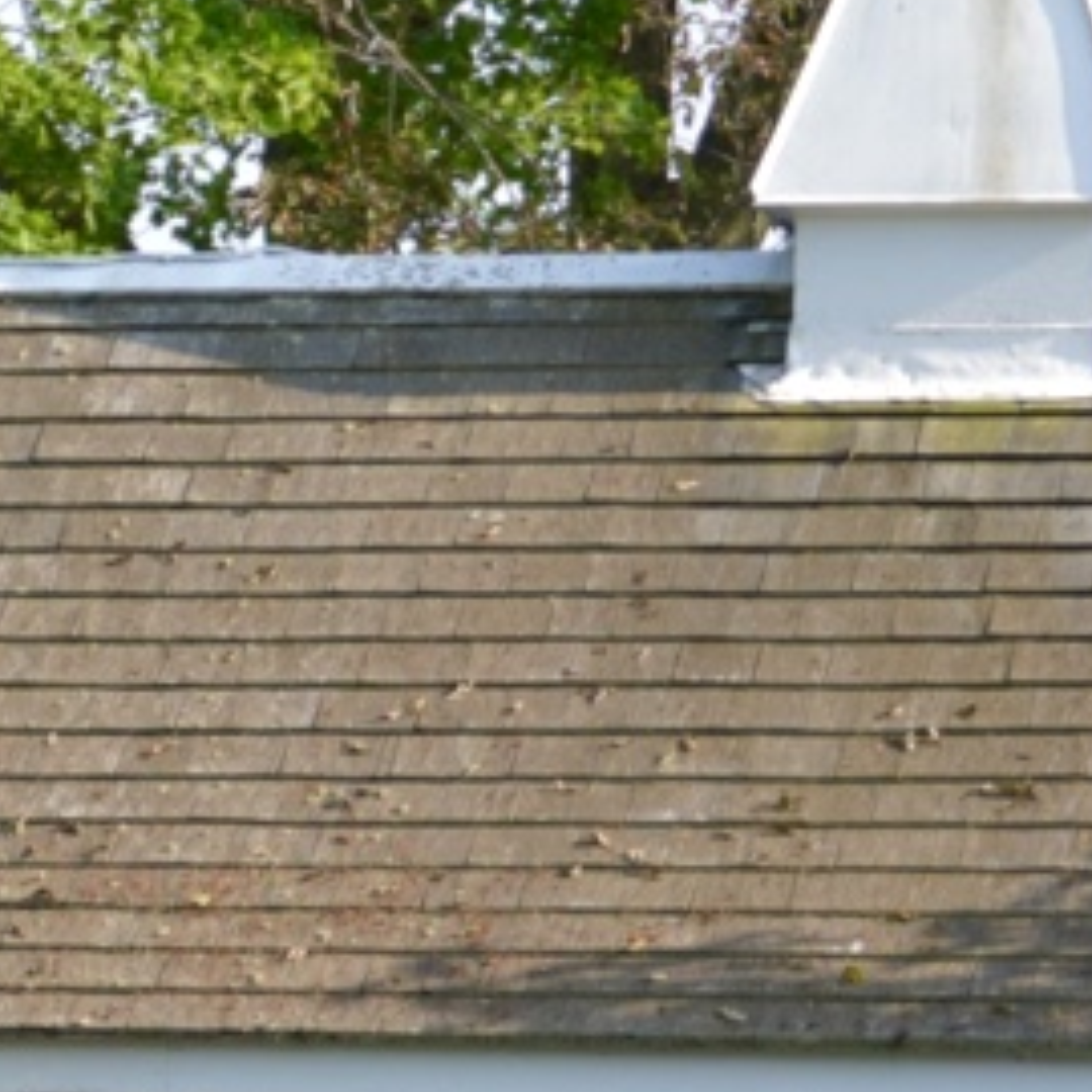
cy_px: 1424
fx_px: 9549
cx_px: -635
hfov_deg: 6.4
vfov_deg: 6.5
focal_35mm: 268
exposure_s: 1/200
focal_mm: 35
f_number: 5.6
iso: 100
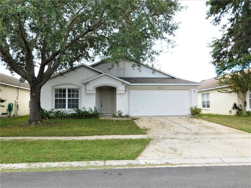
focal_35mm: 28
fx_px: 203
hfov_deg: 63.4
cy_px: 94
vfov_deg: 49.7
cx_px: 126
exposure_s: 1/320
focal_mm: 4.9
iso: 125
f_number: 3.2
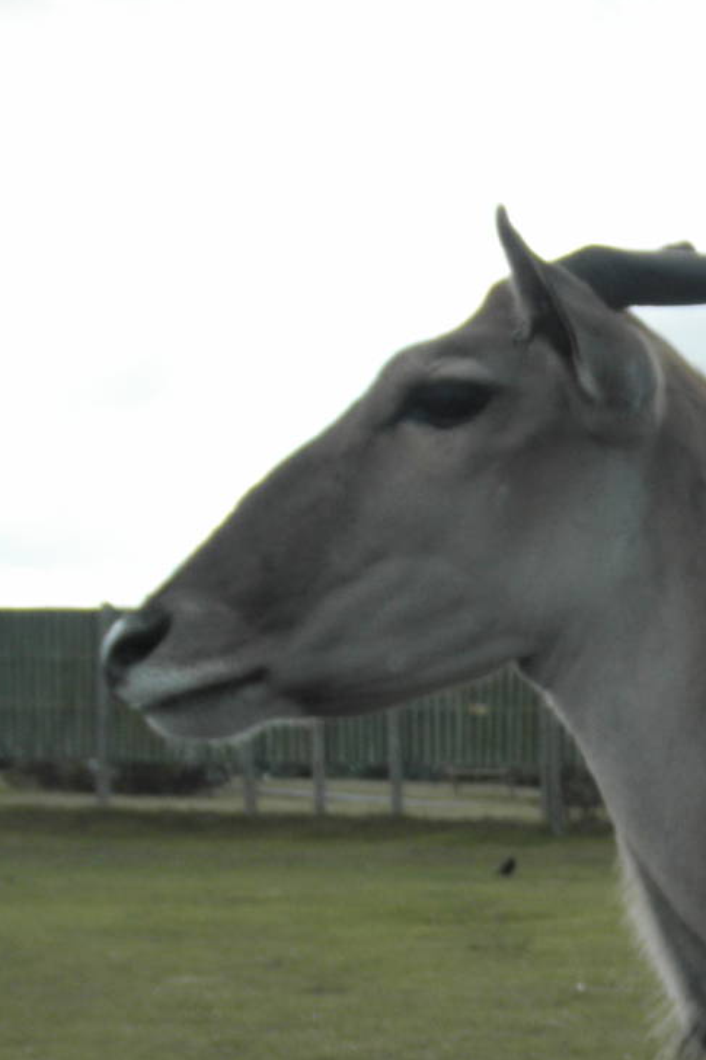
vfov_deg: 30.9
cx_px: 1082
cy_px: 796
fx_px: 1883
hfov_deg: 18.6
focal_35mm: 64
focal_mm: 5
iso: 64
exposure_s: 1/60
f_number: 8.5
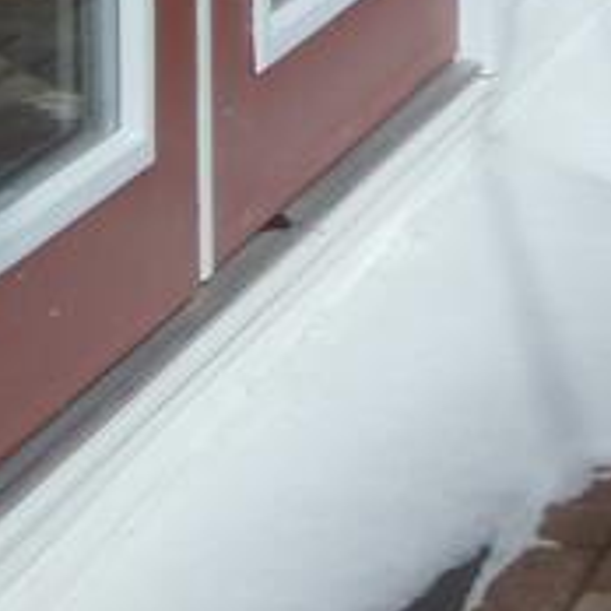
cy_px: -555
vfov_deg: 9.1
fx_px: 3634
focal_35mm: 182
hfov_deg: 9.0
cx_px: 1257
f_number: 5.6
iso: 80
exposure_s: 1/800
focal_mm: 6.3
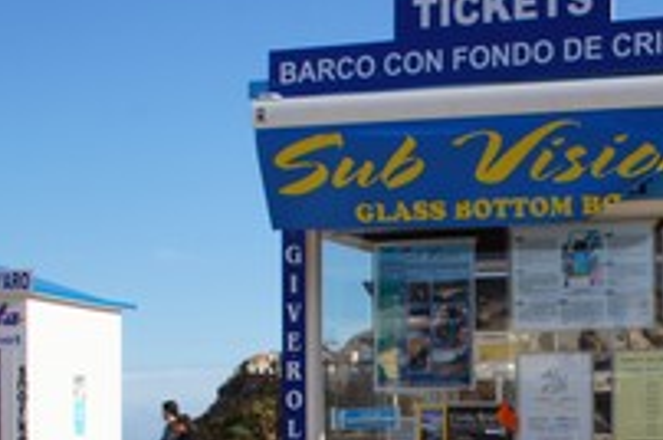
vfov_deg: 16.2
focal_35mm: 82
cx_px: 588
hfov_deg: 24.2
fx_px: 1508
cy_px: 471
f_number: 11
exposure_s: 1/125
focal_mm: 24
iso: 100
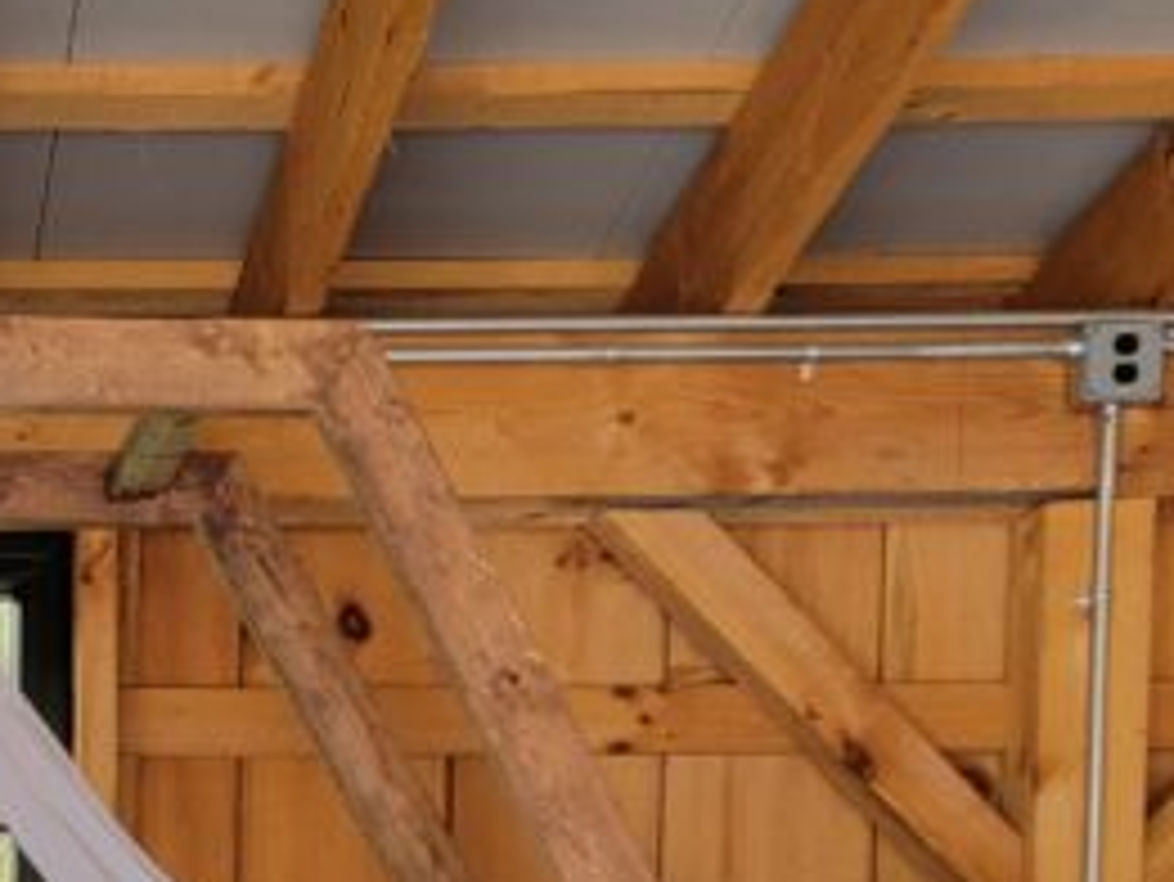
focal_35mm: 94
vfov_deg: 14.4
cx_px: -184
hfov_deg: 19.8
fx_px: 3189
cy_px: 1413
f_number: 1.8
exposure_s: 1/120
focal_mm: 6.7
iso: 80
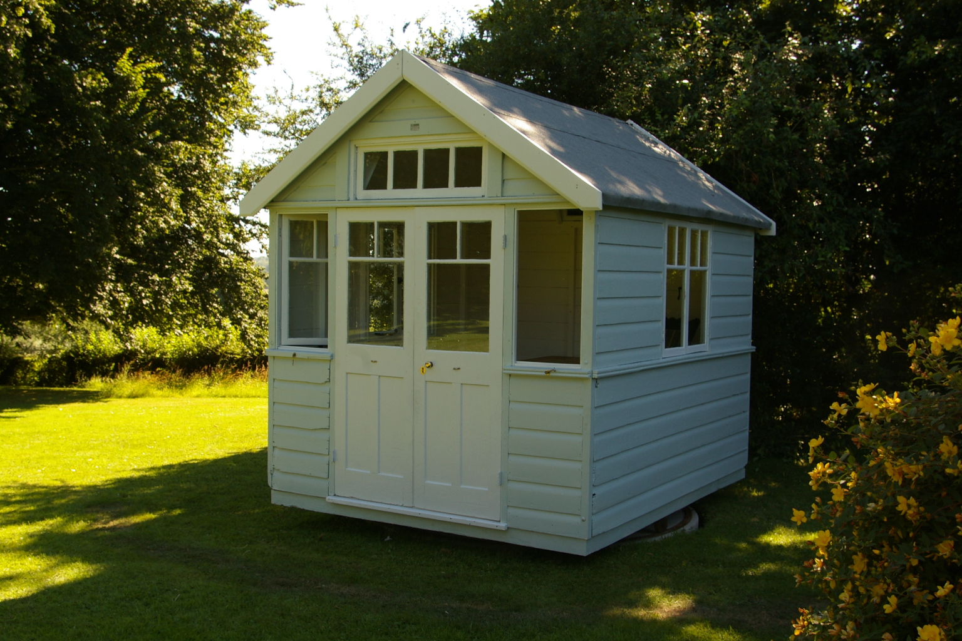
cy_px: 320
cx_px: 481
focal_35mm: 39
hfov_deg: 49.6
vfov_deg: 34.2
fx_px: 1042
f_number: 9.5
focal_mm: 26
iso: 200
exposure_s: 1/90
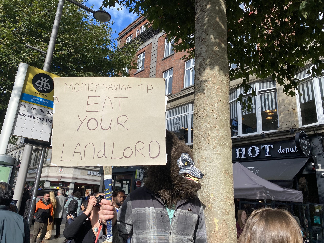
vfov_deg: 53.1
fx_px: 243
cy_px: 122
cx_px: 162
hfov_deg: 67.3
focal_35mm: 26
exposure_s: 1/1565
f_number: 1.8
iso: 32
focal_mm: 4.25
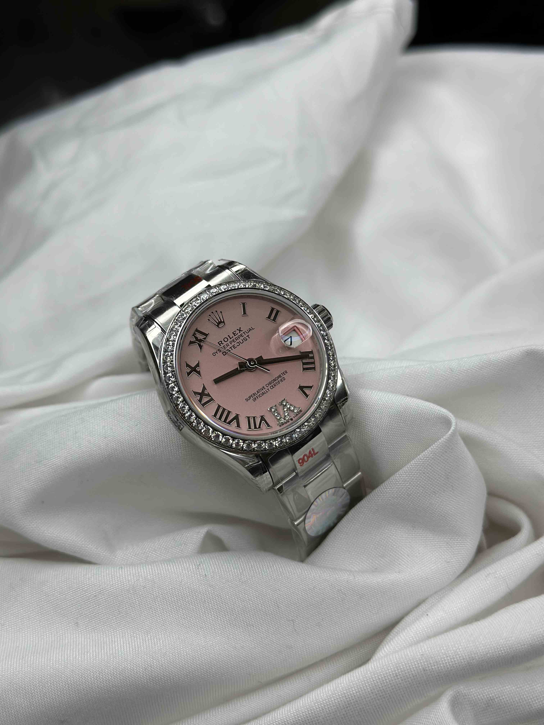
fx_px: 1006
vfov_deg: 39.7
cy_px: 362
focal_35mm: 48
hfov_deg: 30.3
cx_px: 272
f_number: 1.78
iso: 80
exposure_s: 1/1305
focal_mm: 6.86
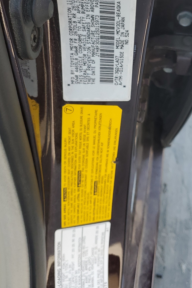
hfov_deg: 28.4
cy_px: 56
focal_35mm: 47
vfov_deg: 40.1
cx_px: 132
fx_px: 376
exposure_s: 1/238
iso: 50
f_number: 1.5
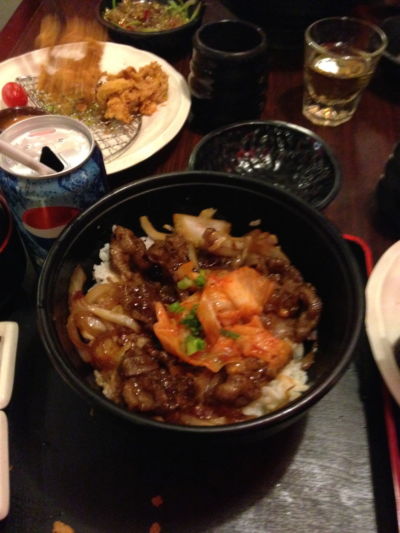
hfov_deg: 42.9
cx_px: 200
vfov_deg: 55.4
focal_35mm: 33
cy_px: 266
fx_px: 508
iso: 800
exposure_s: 1/15
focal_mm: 4.12
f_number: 2.4
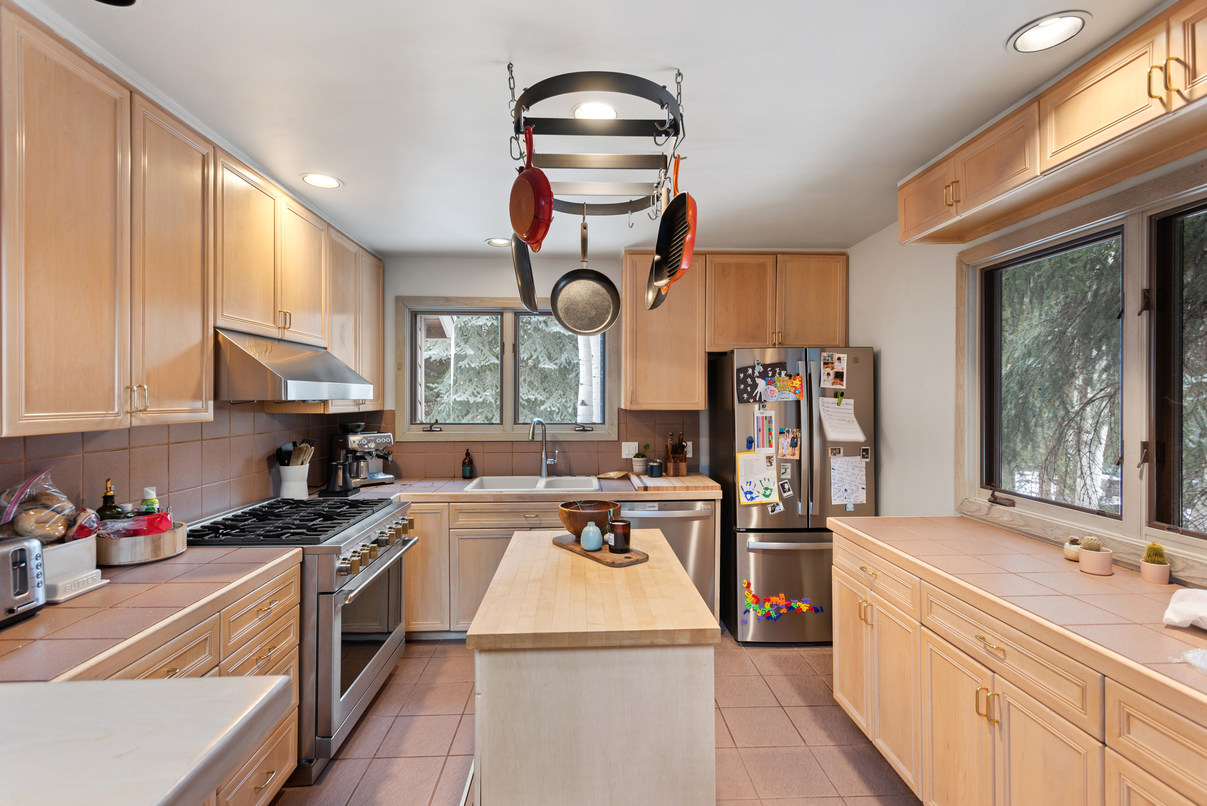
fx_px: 570
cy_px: 403
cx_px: 604
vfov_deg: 70.5
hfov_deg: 93.3
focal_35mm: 17
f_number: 7.1
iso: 100
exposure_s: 1.3
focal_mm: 17
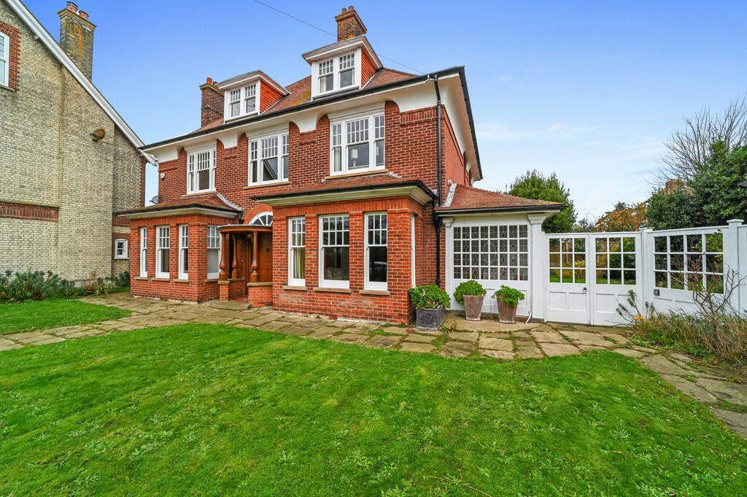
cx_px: 374
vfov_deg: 81.1
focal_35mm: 14
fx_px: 290
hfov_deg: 104.3
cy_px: 248
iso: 500
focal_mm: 14
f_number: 11
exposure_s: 1/160
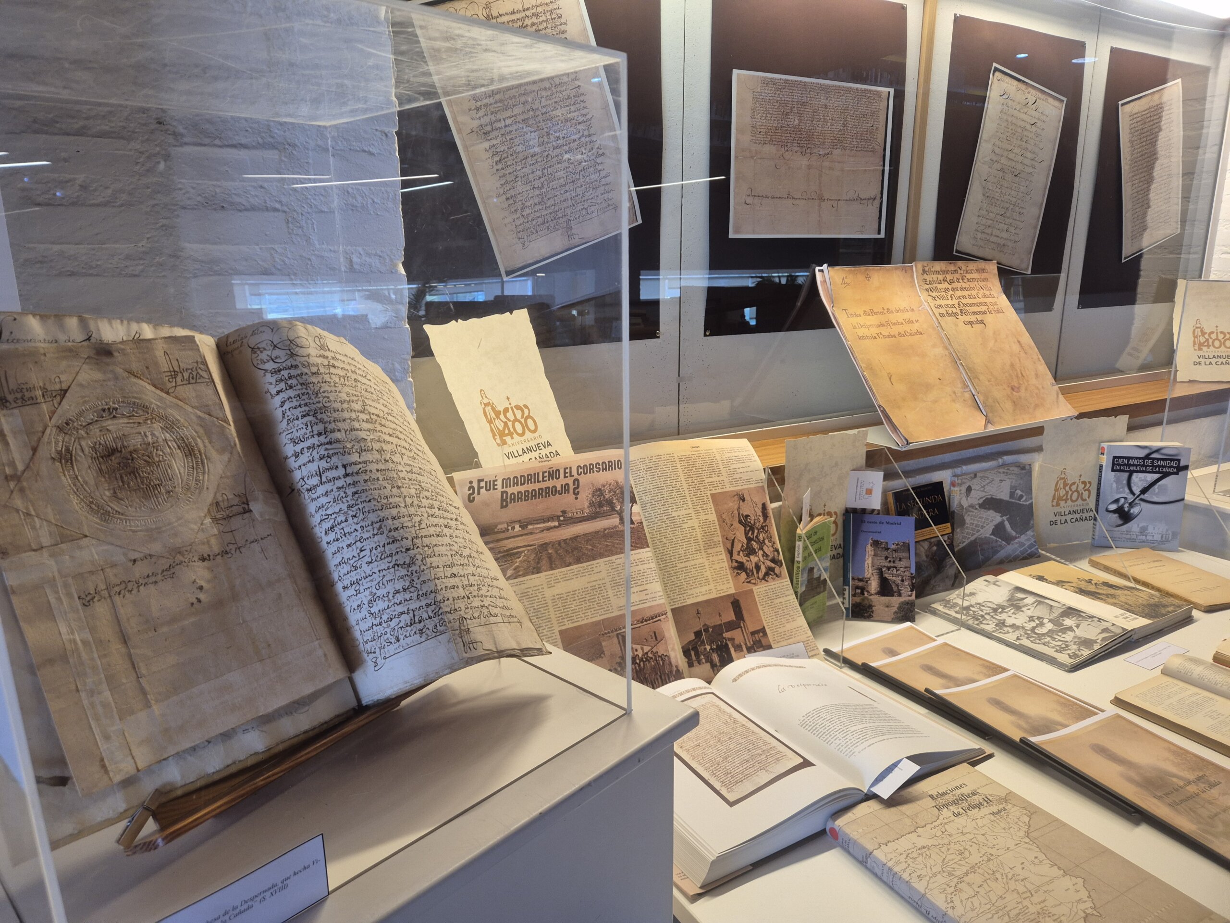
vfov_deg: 58.9
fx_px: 817
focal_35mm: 23
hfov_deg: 73.9
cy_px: 462
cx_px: 615
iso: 200
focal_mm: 5.4
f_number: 1.8
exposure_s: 1/100
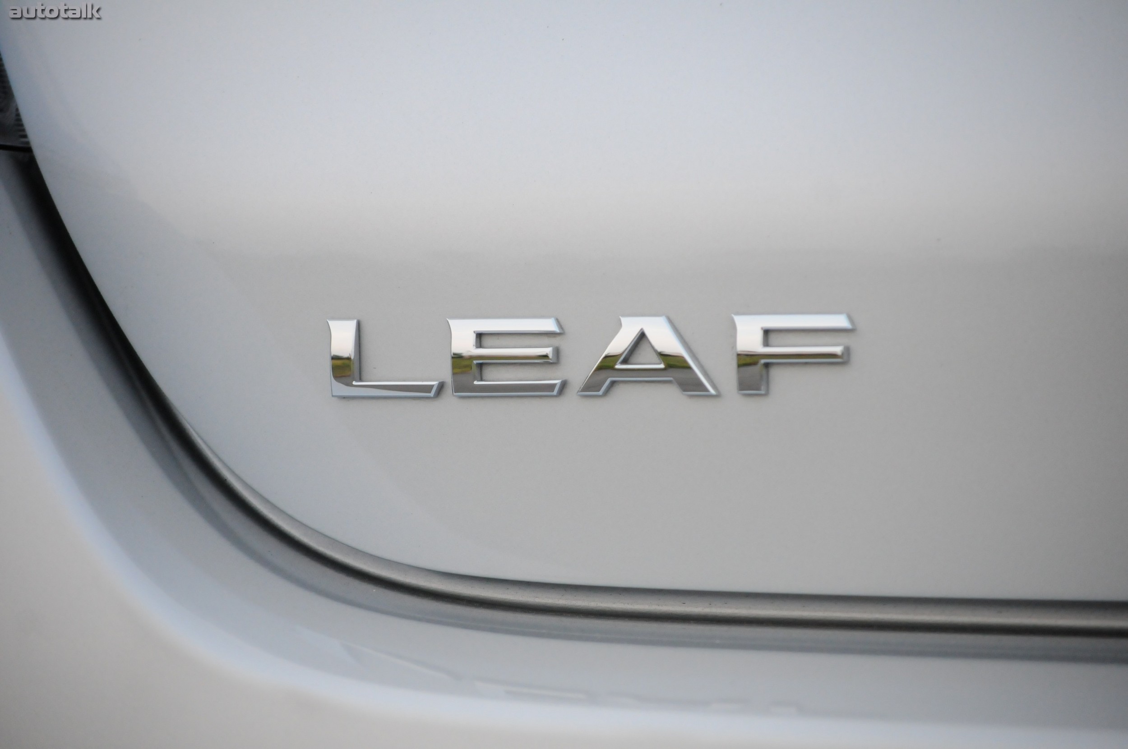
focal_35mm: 138
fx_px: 4319
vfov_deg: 9.9
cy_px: 374
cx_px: 564
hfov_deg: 14.9
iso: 2000
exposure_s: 1/1000
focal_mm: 92
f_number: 4.5
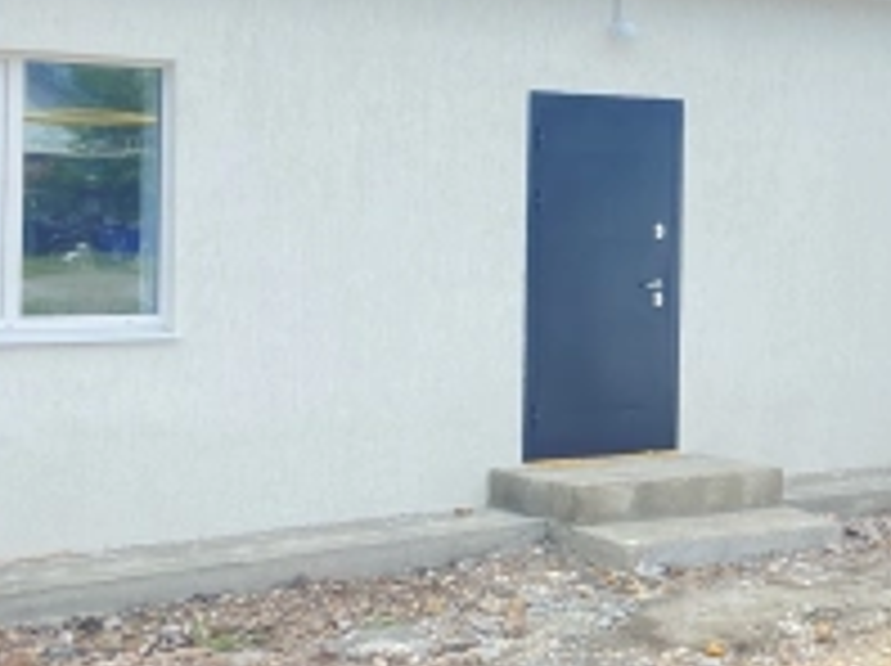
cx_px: 796
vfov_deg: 17.9
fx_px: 2108
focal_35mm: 82
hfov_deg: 23.3
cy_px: 225
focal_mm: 4.25
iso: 32
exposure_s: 1/757
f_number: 1.8
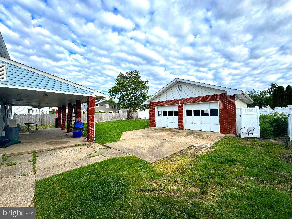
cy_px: 110
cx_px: 146
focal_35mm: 14
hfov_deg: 102.1
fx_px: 118
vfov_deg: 85.7
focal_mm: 2.22
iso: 40
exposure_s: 1/591
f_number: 2.2
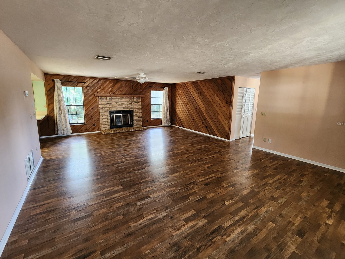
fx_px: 140
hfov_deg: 102.1
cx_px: 172
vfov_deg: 85.6
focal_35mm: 14
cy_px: 123
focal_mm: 2.2
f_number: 2.2
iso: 320
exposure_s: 1/40
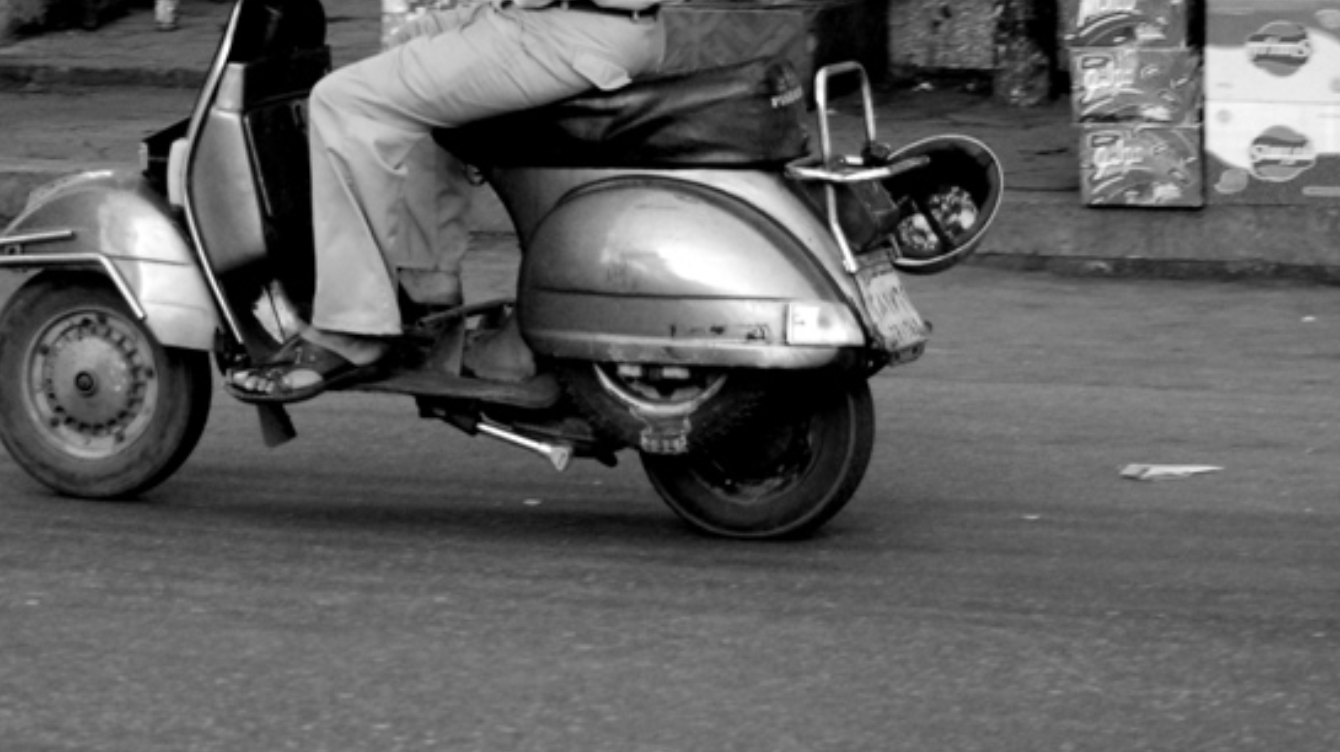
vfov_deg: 6.9
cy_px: 125
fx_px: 6251
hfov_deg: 12.2
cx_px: 568
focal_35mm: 176
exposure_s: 1/500
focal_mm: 70
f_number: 4.5
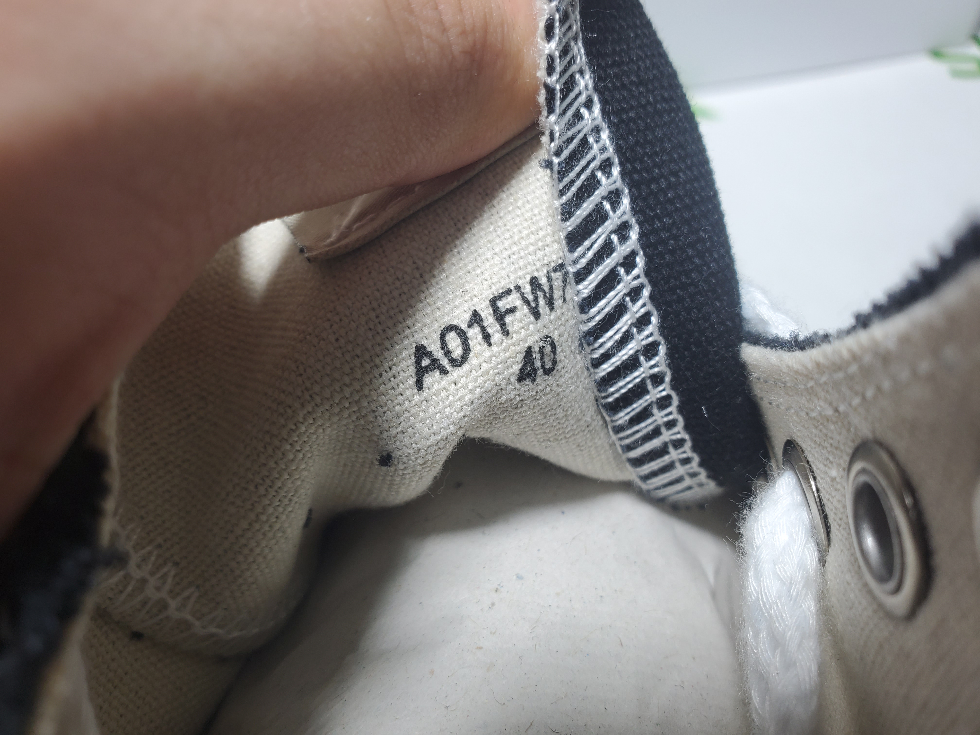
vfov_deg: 53.1
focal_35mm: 26
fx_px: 736
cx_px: 490
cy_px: 368
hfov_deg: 67.3
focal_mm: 4.3
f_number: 2.4
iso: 50
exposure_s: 1/111
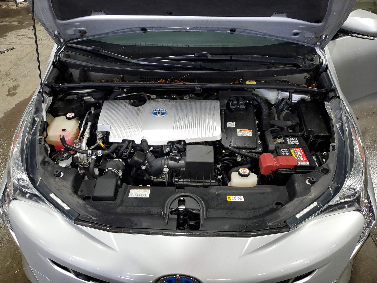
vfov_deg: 53.1
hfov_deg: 67.3
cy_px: 142
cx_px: 188
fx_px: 283
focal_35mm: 26
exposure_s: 1/60.2
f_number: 1.5
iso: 130
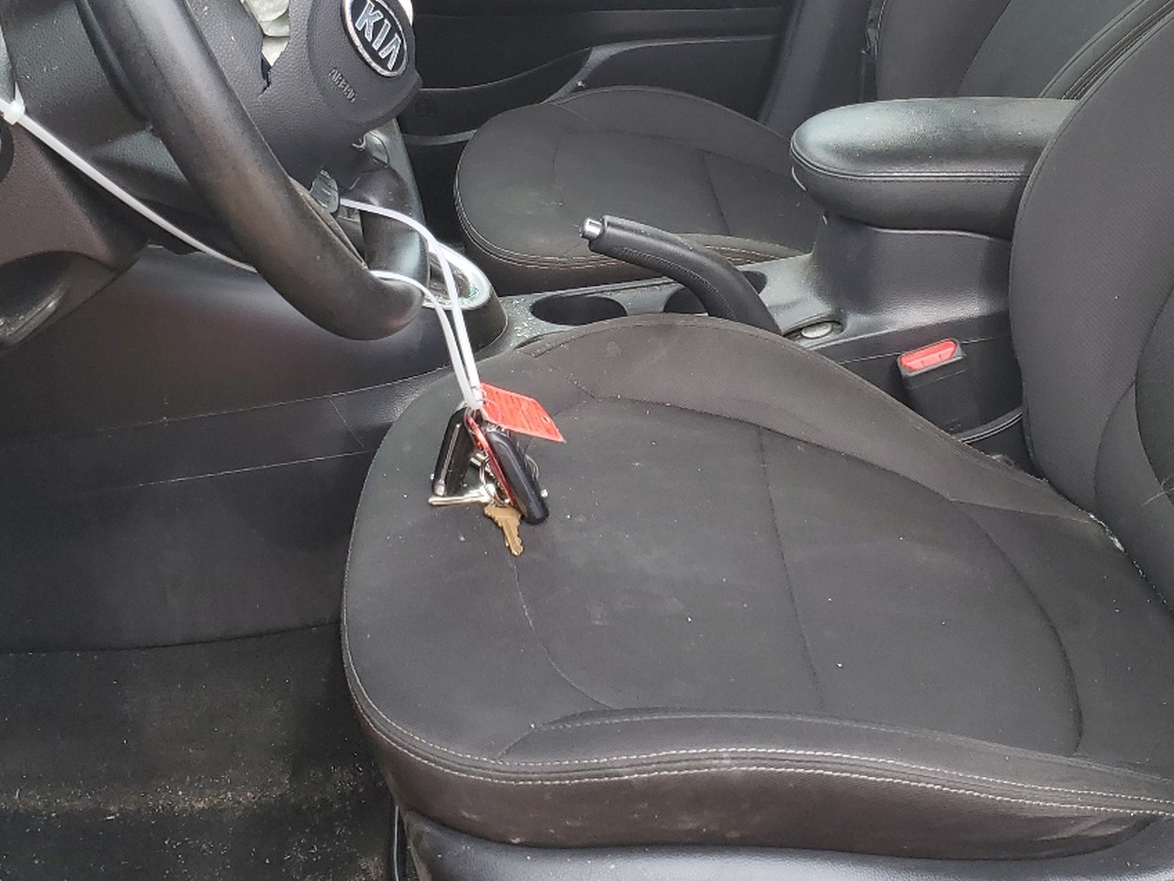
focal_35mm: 49
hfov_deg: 38.9
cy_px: 260
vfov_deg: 29.4
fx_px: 1662
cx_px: 628
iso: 50
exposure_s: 1/244
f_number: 1.5
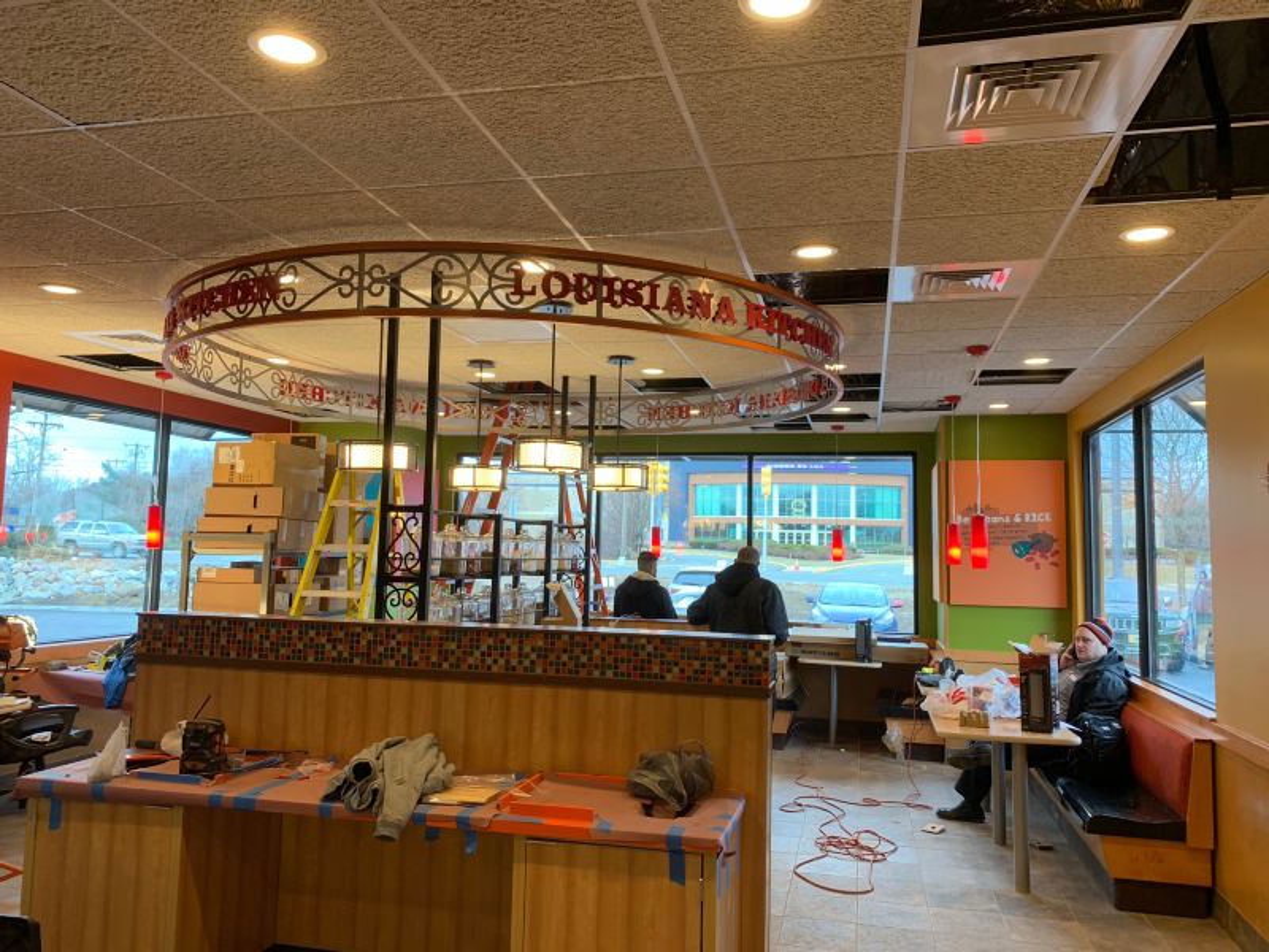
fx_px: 953
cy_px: 476
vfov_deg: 53.1
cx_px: 634
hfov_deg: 67.3
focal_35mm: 26
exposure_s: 1/60
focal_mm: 4.25
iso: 50
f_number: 1.8
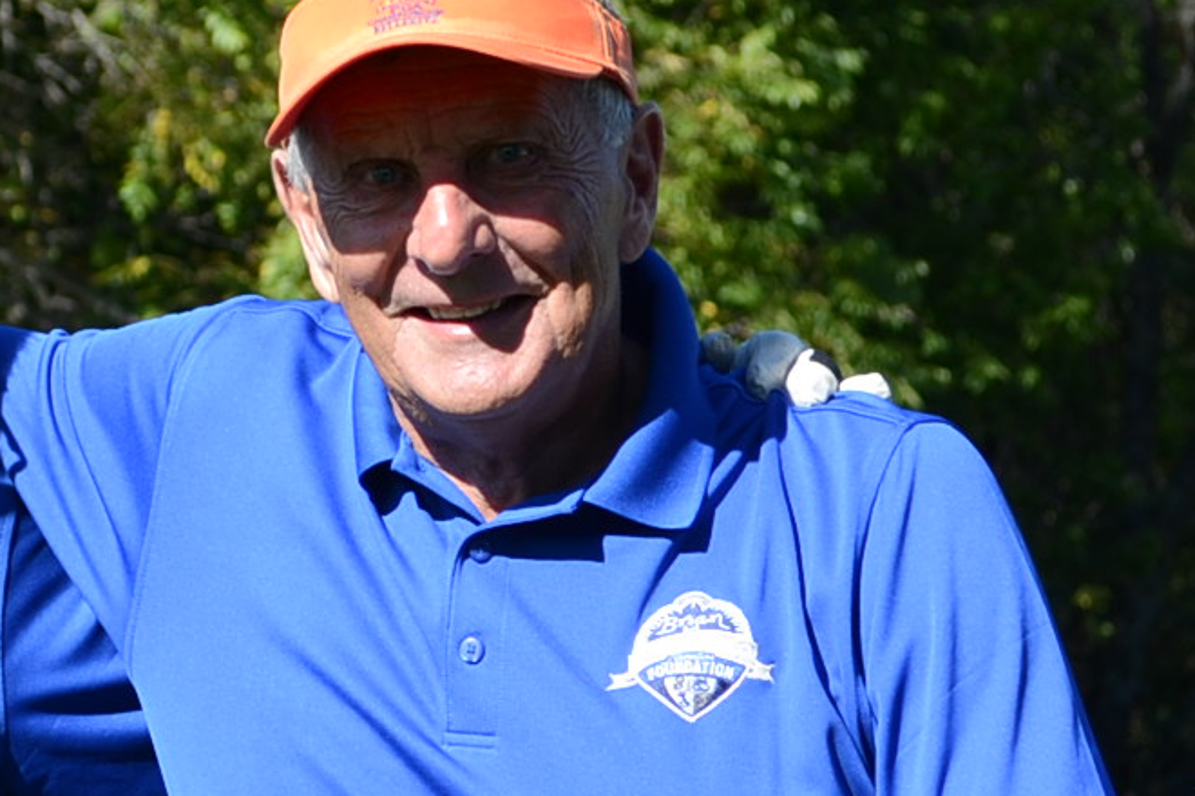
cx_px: 266
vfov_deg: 5.7
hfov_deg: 8.5
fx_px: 7999
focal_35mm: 241
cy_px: 496
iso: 100
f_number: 5.3
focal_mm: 46
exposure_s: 1/250
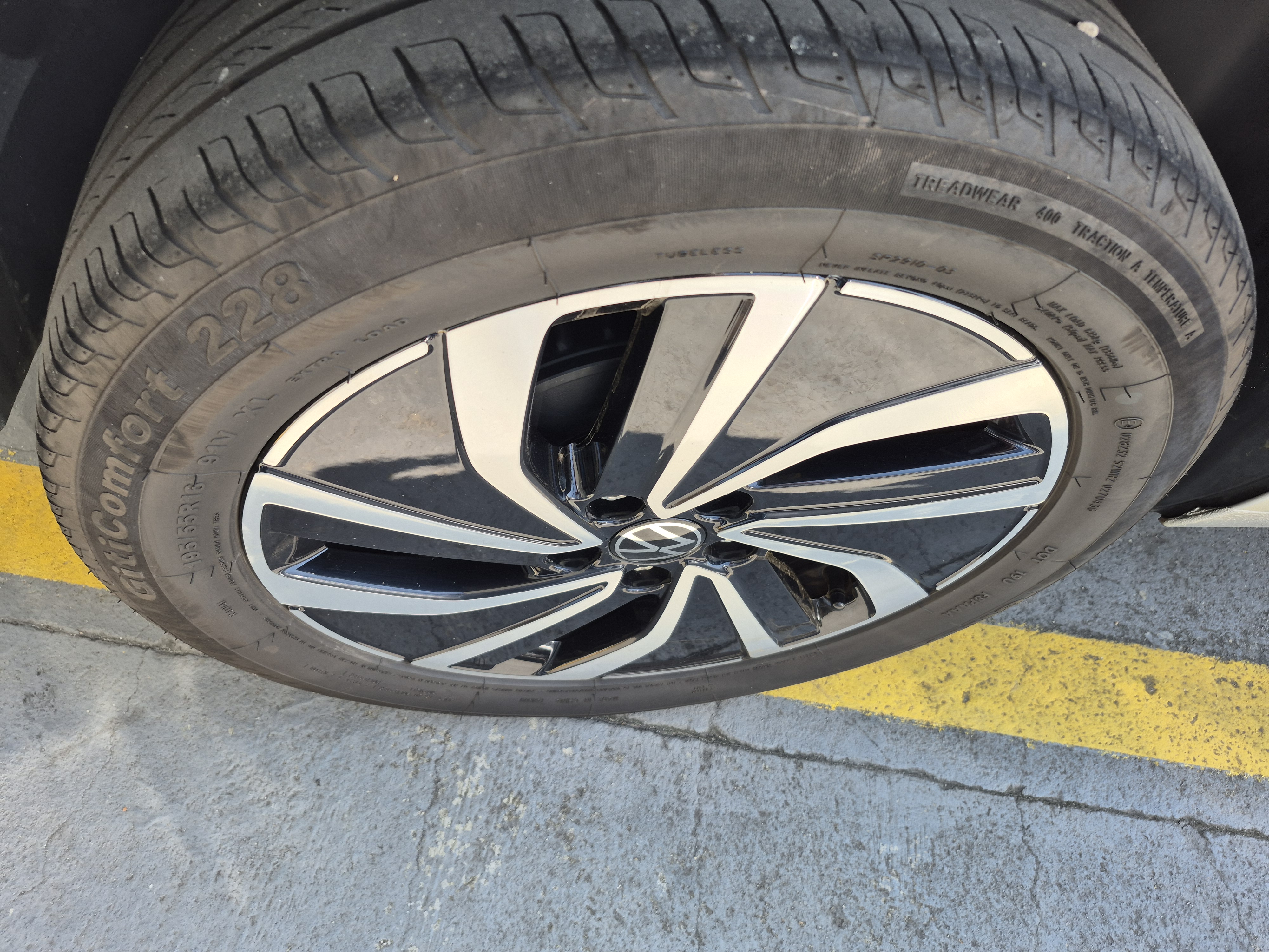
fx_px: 843
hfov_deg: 73.9
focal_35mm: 23
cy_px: 476
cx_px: 634
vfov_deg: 58.9
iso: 25
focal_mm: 5.4
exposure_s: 1/211
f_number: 1.8
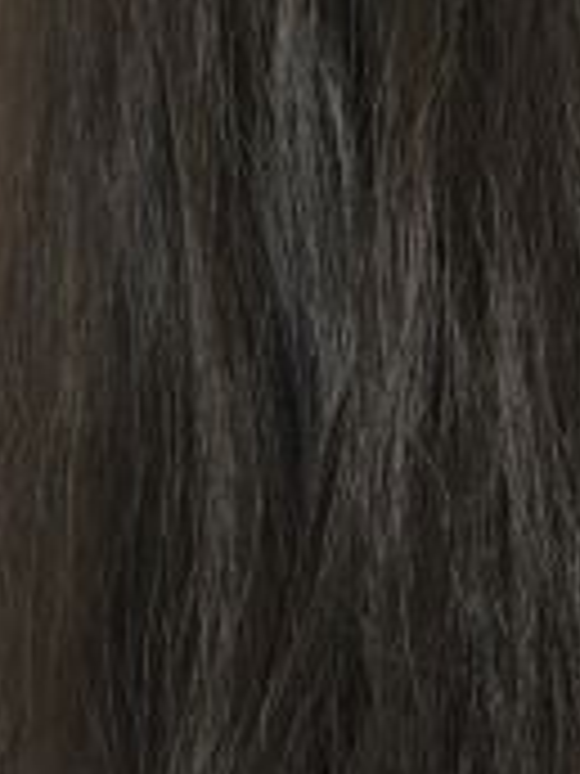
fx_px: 2636
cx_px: 600
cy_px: 526
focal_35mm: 118
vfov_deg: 16.6
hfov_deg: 12.4
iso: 125
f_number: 2.2
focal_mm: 4.15
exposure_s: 1/33
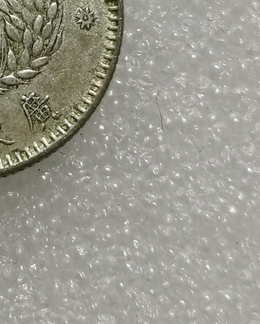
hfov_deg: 8.7
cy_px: -52
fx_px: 1682
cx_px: -50
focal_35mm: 175
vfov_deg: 10.9
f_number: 1.8
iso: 80
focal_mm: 5.58
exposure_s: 1/120
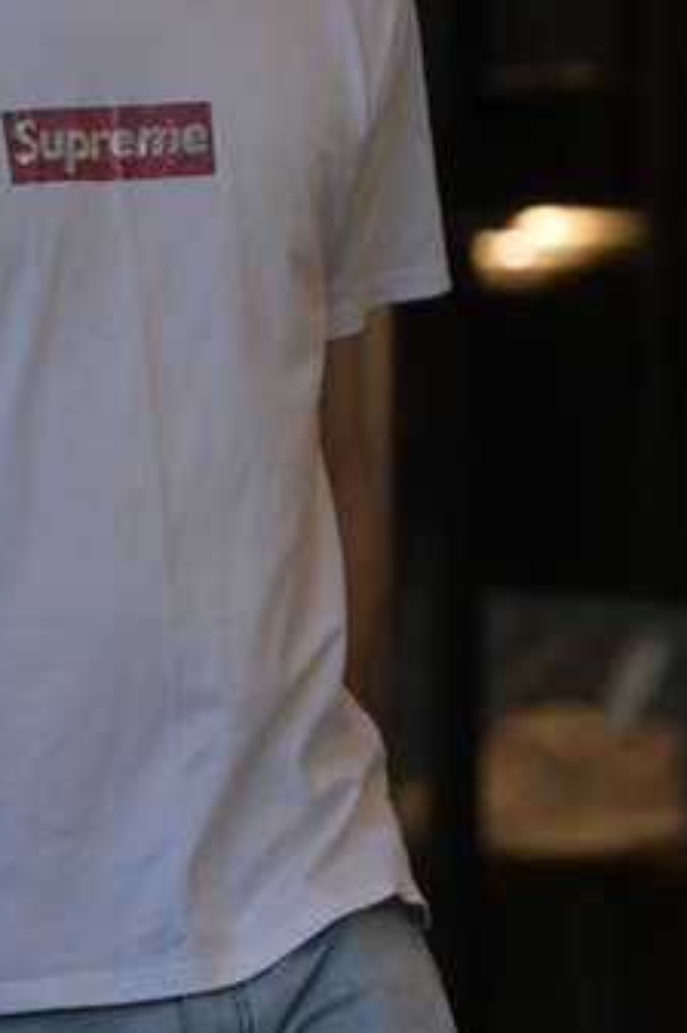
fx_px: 20708
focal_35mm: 722
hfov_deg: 1.9
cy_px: 917
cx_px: -794
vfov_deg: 2.9
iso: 500
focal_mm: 135
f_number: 3.5
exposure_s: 1/640
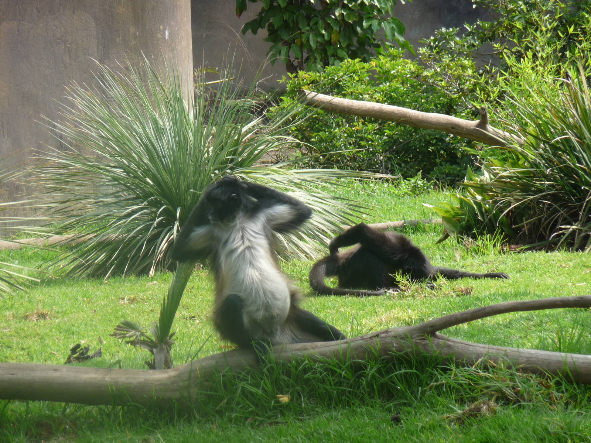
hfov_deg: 7.7
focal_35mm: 256
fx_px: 4371
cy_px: 222
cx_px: 296
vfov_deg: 5.8
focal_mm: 44
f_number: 4.9
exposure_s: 1/200
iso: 100
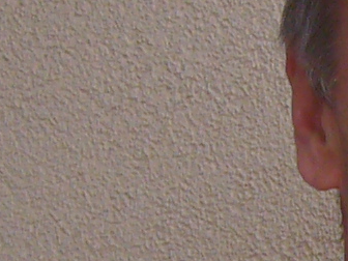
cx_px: 529
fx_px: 3247
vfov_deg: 4.6
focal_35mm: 323
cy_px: 378
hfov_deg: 6.1
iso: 80
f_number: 3.2
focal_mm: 6.4
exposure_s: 1/60
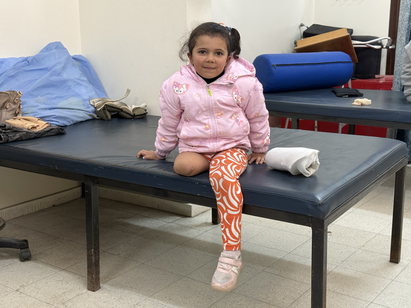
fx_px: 570
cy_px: 154
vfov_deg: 30.3
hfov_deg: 39.7
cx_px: 206
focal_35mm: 48
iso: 250
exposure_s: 1/50
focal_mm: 6.76
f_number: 1.78
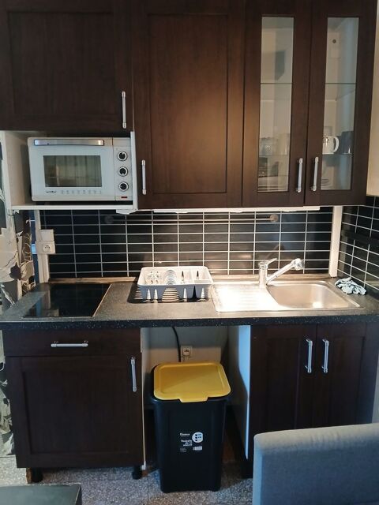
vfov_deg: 67.3
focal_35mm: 26
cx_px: 190
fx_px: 380
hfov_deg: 53.1
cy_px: 252
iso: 640
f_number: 1.8
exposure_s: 1/20
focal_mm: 3.98
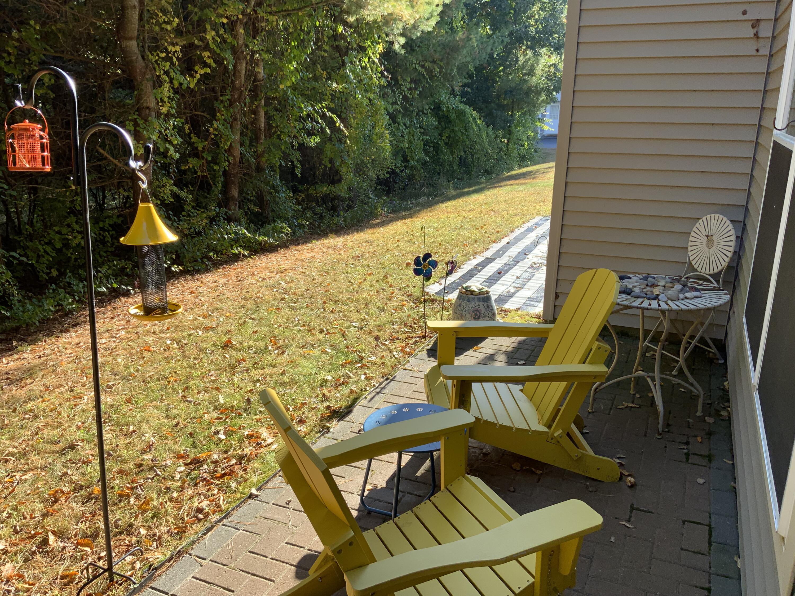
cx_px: 398
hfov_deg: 61.7
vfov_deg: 48.2
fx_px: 666
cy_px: 298
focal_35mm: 29
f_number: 1.8
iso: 16
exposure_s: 1/355
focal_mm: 3
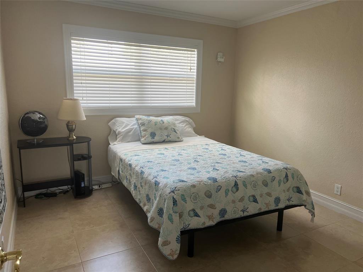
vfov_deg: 53.1
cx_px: 182
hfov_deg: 67.3
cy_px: 136
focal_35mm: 26
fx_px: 273
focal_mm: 5.7
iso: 125
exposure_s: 1/120
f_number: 1.5
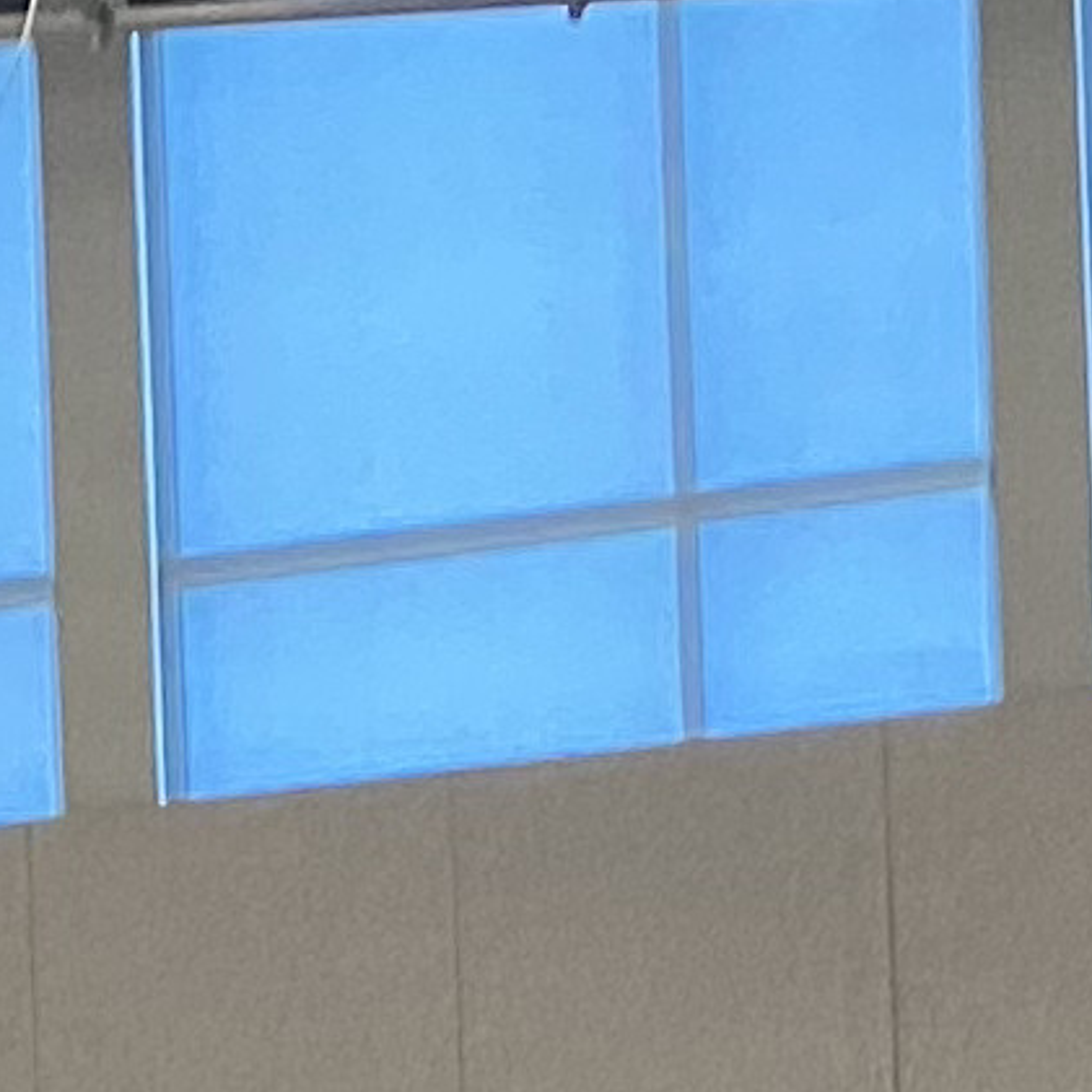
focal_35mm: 220
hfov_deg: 7.9
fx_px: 7852
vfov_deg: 6.8
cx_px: -54
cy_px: 3797
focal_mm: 4.25
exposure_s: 1/60
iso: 200
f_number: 1.8
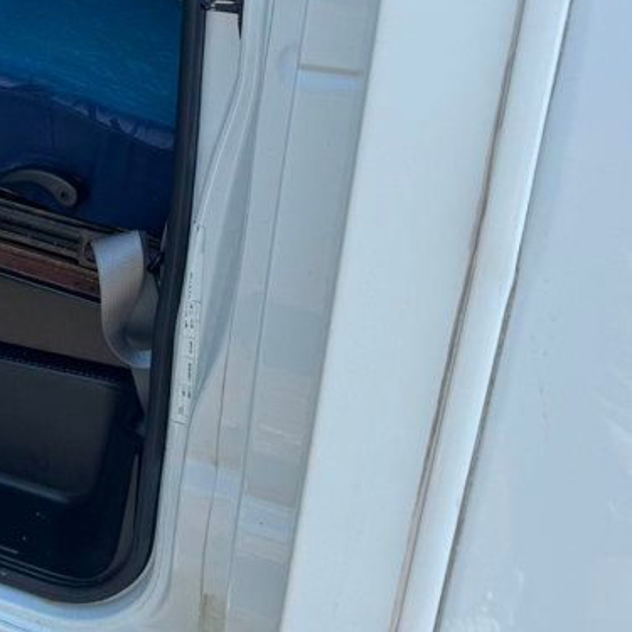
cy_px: 147
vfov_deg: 29.0
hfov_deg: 26.0
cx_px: -150
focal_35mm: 58
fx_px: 1198
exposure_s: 1/1010
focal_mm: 6.76
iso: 80
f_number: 1.78
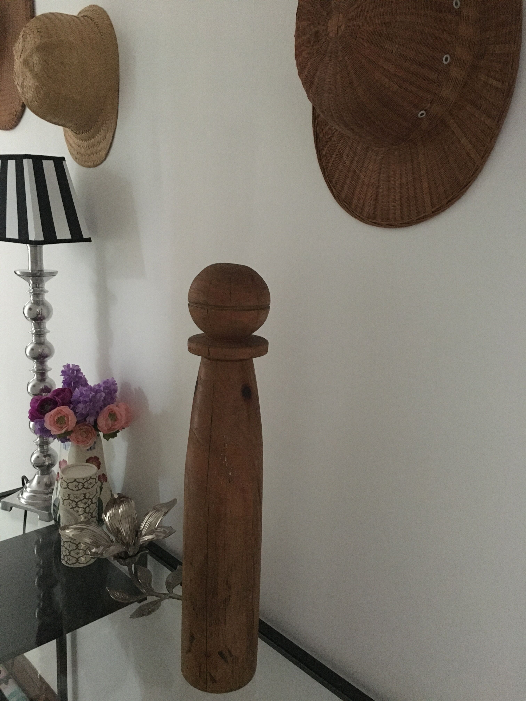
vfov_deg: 61.7
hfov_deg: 48.2
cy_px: 350
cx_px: 263
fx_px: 588
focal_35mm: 29
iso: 500
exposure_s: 1/17
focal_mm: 4.15
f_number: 2.2
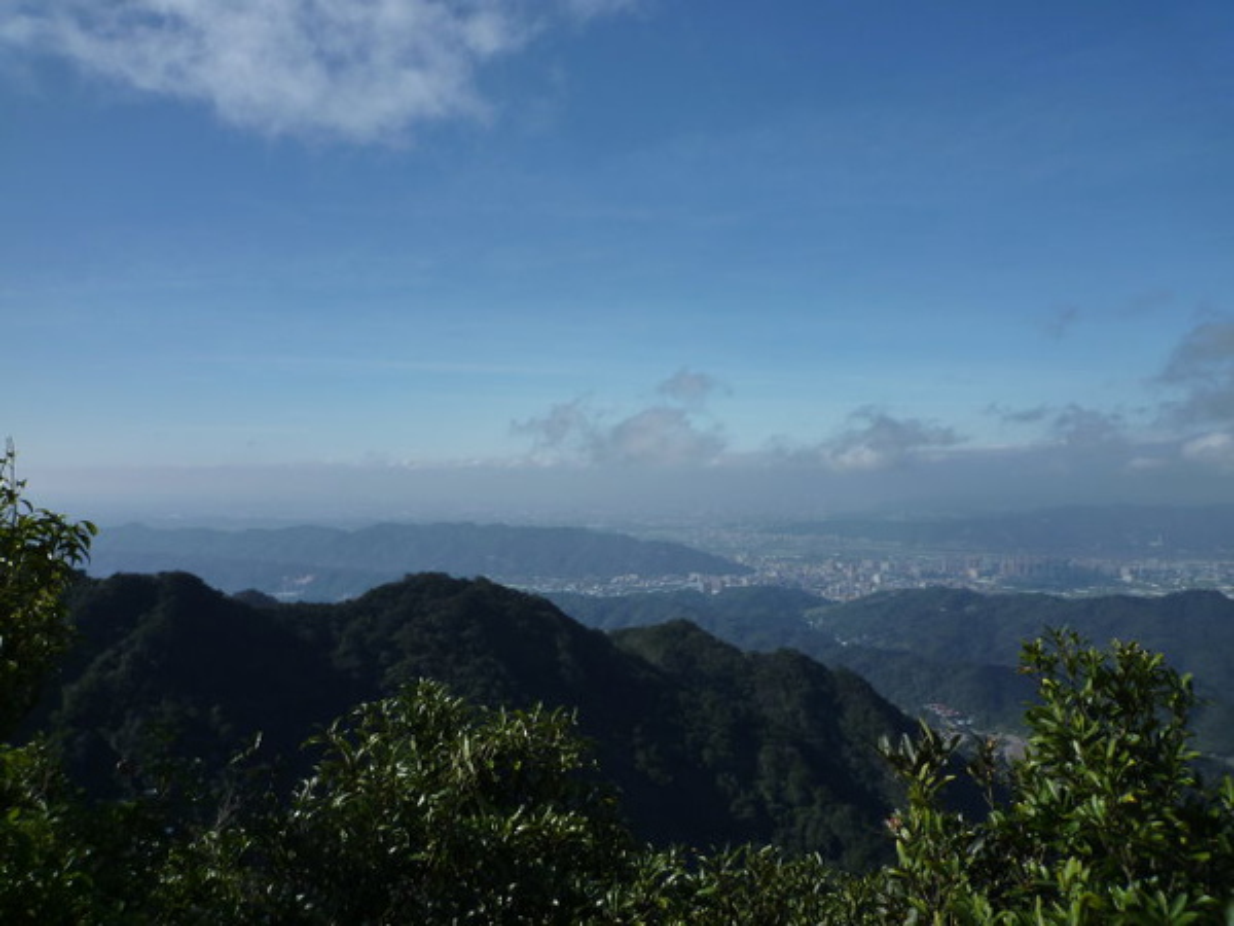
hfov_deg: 69.4
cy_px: 463
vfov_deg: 54.9
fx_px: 891
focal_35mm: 25
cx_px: 617
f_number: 5
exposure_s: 1/800
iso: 125
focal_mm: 4.4
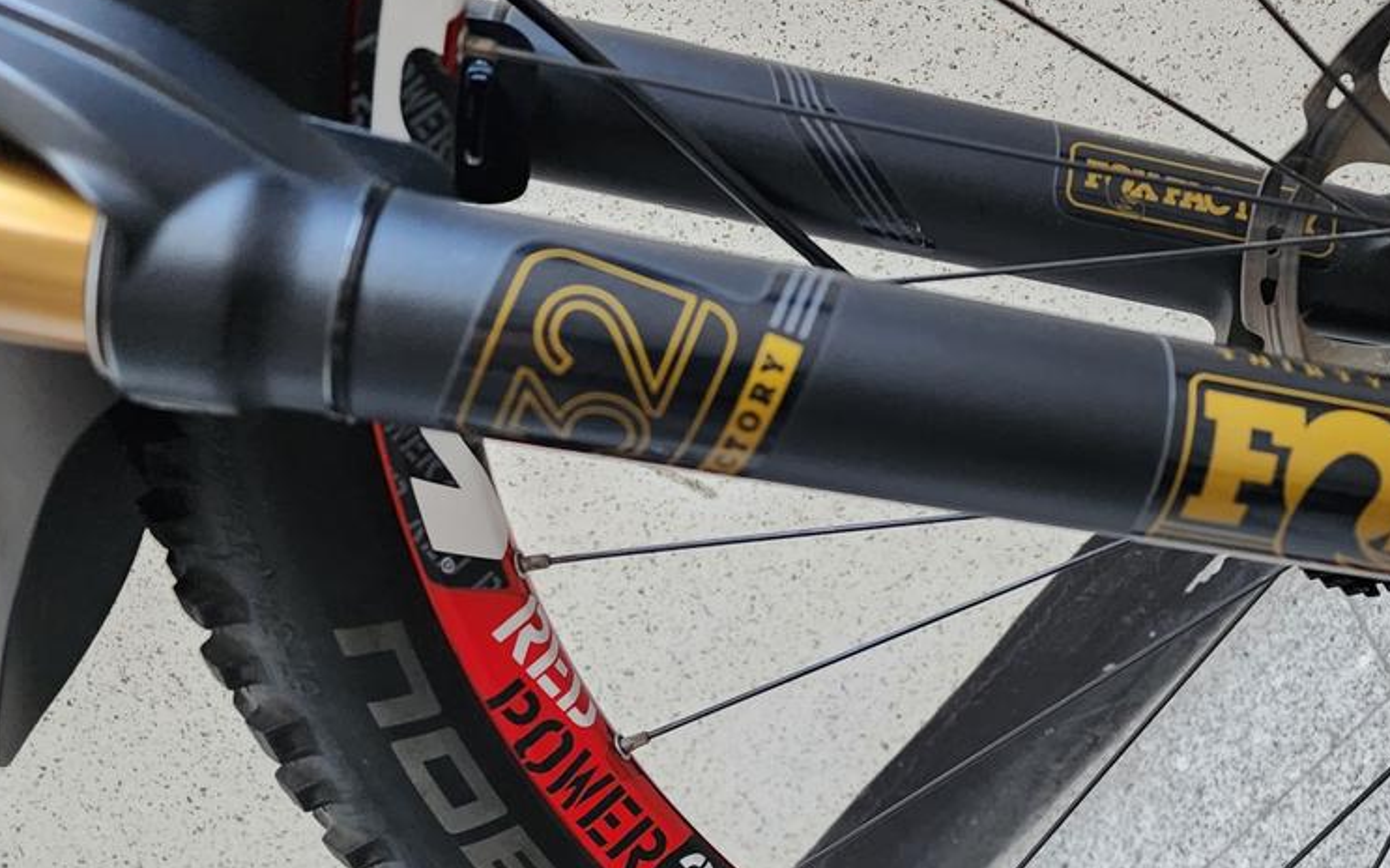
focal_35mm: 42
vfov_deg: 30.5
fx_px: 1591
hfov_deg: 46.2
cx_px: 965
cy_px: 455
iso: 1000
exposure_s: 1/120
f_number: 1.8
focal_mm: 6.4
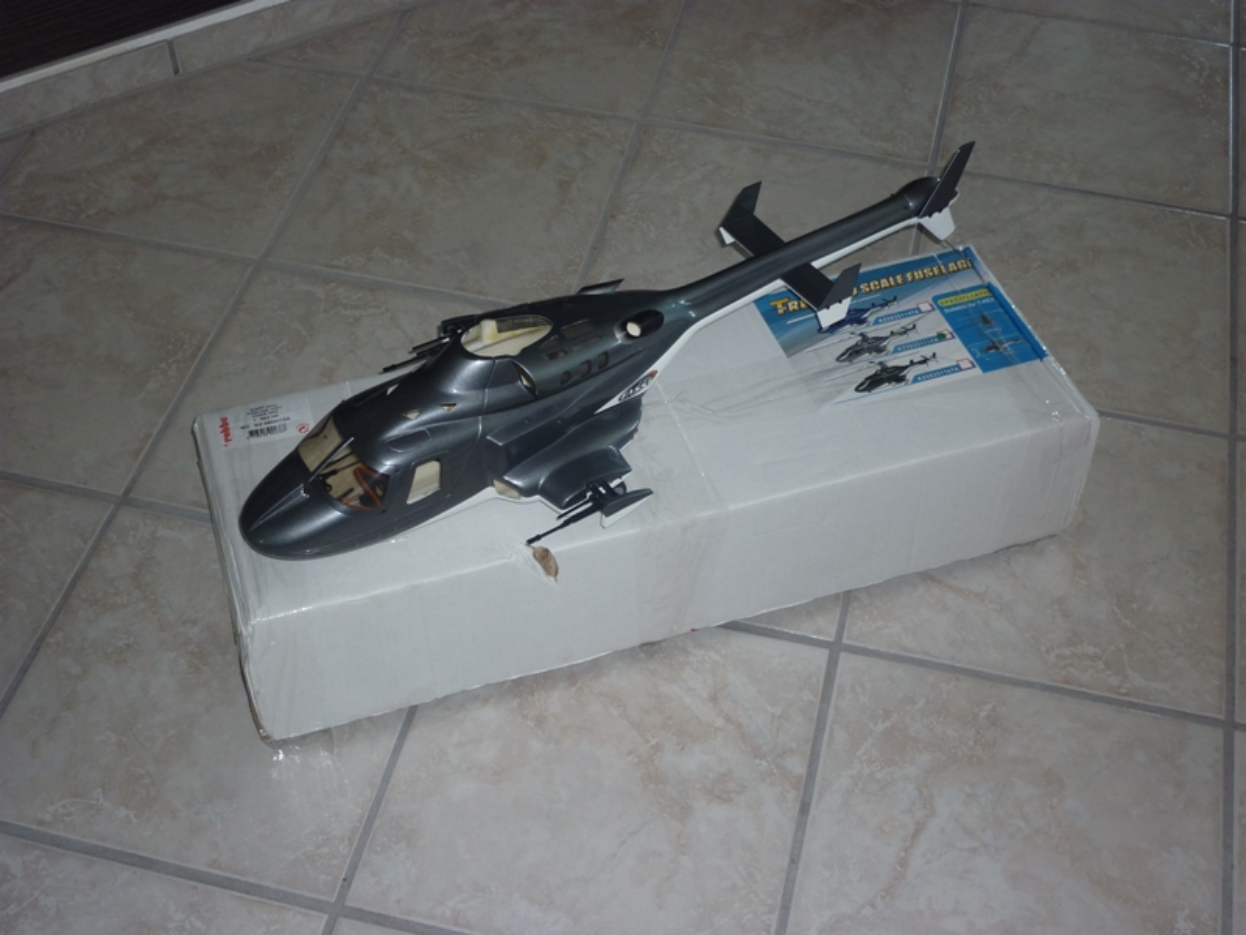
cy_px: 468
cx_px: 623
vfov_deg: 32.2
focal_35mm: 45
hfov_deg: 42.1
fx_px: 1620
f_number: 3.1
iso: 100
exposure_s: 1/30
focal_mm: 7.4
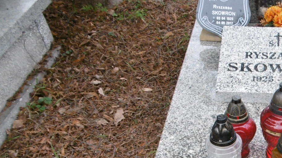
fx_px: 434
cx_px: 271
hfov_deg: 33.4
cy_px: 142
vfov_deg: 20.3
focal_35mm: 58
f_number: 3.1
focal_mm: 4.3
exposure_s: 1/60
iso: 100
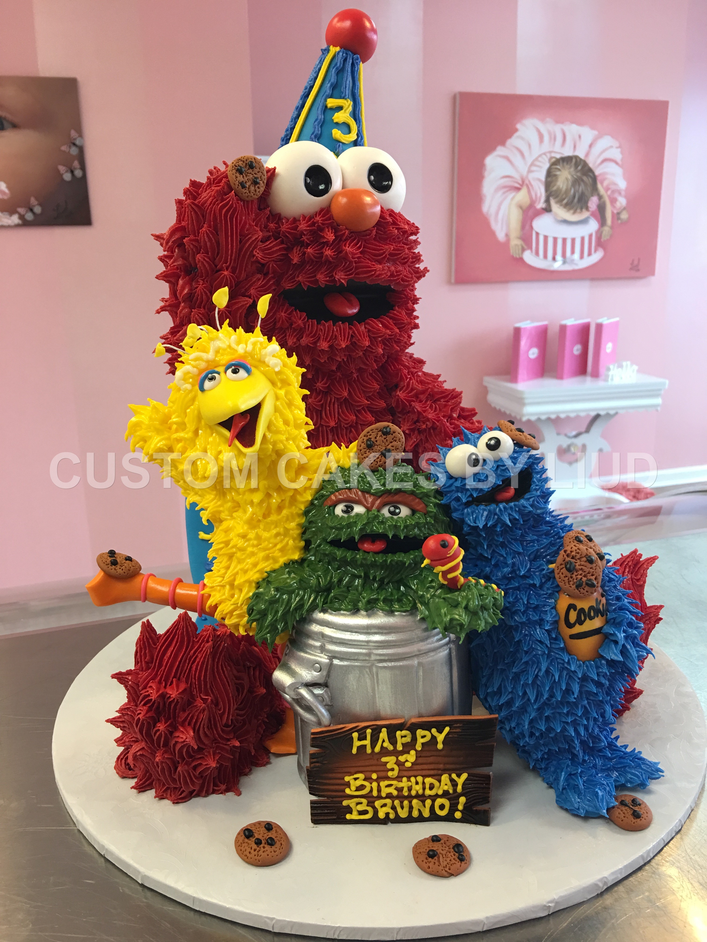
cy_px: 471
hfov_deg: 48.2
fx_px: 790
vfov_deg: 61.7
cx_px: 354
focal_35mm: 29
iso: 40
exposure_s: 1/30
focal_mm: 4.15
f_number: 2.2
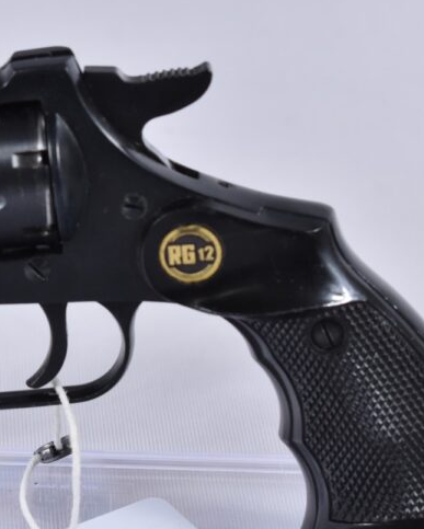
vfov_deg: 10.0
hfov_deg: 8.0
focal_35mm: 192
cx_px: -47
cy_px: 231
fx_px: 3011
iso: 640
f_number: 5.6
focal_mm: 55
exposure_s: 1/100
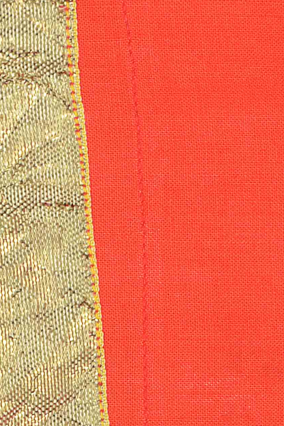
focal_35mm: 291
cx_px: 175
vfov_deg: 7.1
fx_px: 3444
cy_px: 325
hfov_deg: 4.7
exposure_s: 1/80
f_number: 8
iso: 100
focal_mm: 50
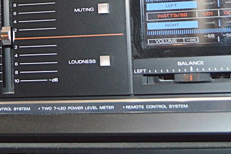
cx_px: 71
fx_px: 667
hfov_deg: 19.6
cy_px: -29
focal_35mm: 104
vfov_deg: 12.8
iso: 2000
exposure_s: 1/60
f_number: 4
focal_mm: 26
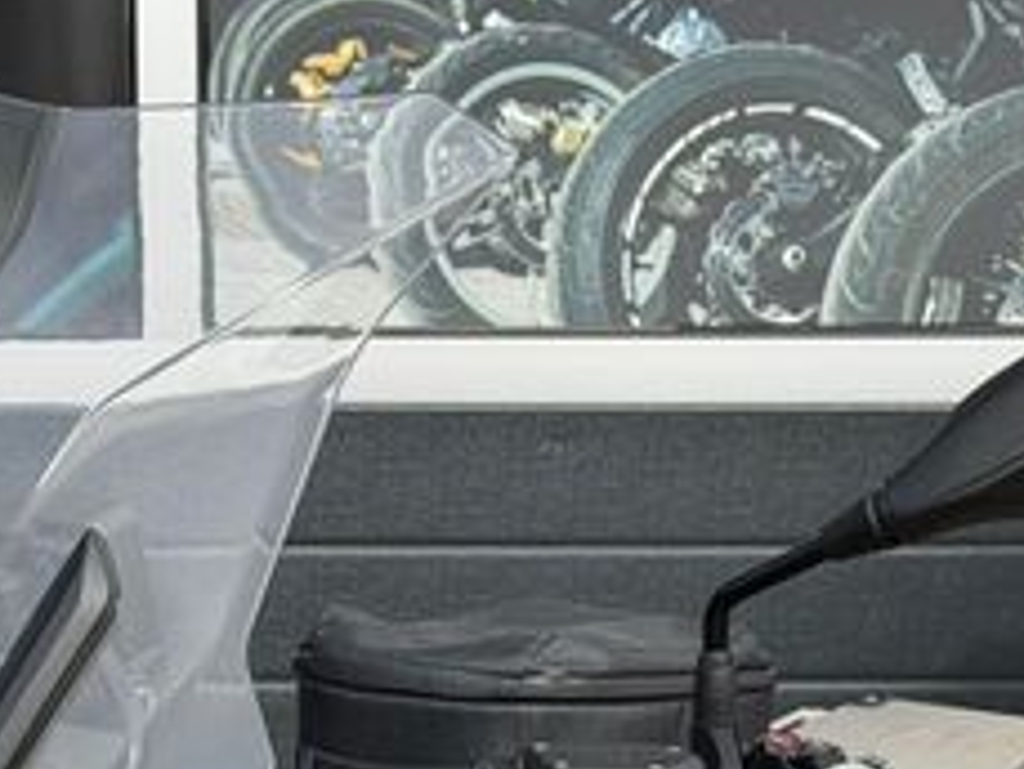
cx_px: 394
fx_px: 3966
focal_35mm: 134
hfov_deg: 14.7
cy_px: 988
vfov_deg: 10.8
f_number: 1.78
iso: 80
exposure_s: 1/2342
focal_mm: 6.76
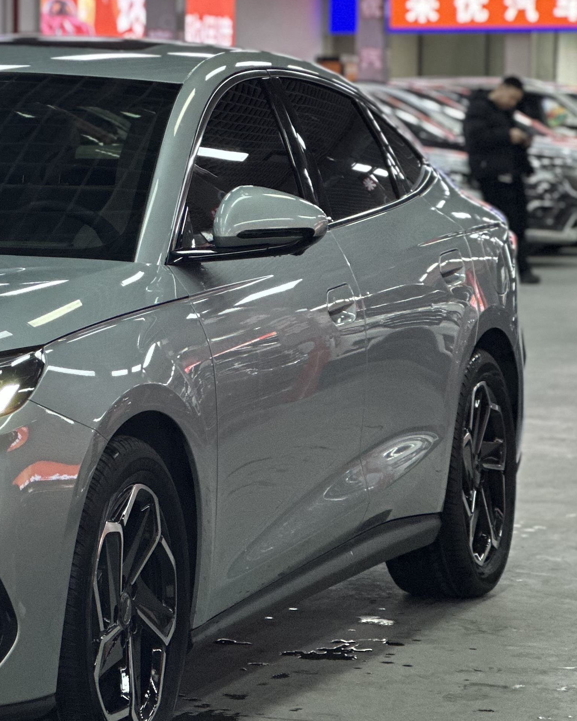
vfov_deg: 12.1
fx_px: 3394
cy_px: 313
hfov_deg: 9.6
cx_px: -147
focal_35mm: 159
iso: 250
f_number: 2.8
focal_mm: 9
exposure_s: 1/67
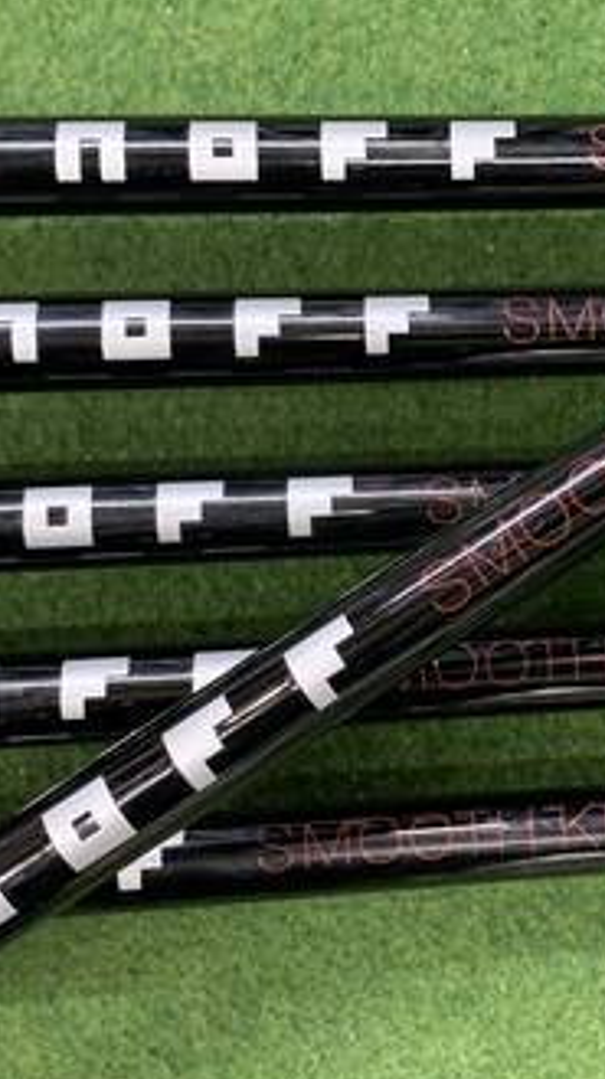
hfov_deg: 21.3
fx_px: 1573
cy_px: 497
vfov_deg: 37.9
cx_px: 546
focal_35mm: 55
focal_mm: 4.25
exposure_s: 1/40
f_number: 1.8
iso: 400
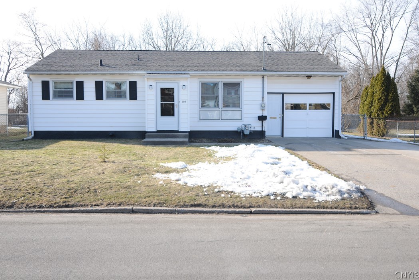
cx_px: 205
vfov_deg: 42.3
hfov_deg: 60.3
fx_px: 361
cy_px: 137
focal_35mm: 31
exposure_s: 1/1000
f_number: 4
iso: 320
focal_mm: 20
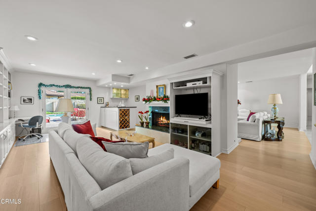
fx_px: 123
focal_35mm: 14
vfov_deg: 81.2
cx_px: 158
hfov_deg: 104.2
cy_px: 106
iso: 125
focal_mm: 14
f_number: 9
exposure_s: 1
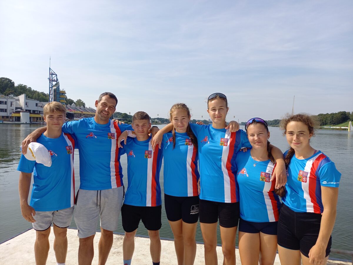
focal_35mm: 25
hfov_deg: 69.4
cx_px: 176
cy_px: 132
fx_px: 255
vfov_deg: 54.9
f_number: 1.8
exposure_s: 1/996
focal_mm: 4.65
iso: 50
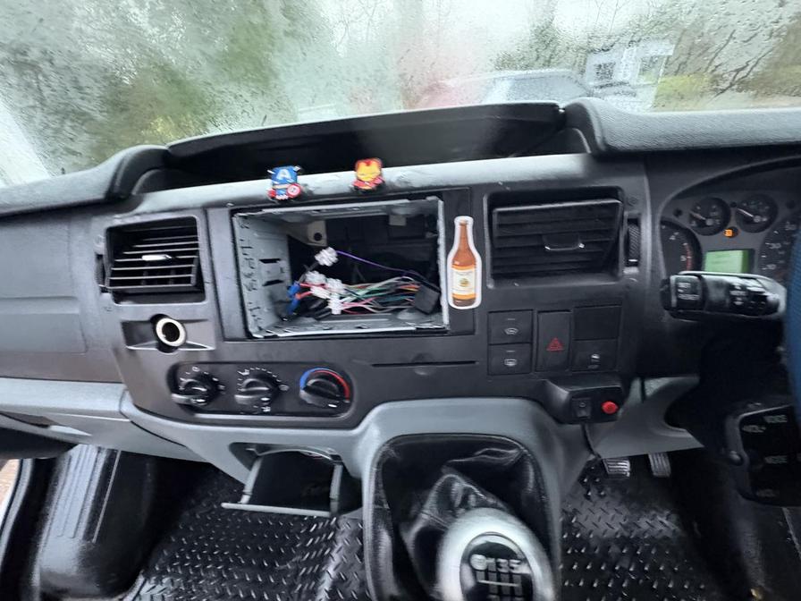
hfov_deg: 102.1
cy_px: 300
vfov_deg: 85.7
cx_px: 400
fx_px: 324
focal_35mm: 14
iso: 1250
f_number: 2.2
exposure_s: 1/30
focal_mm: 2.22
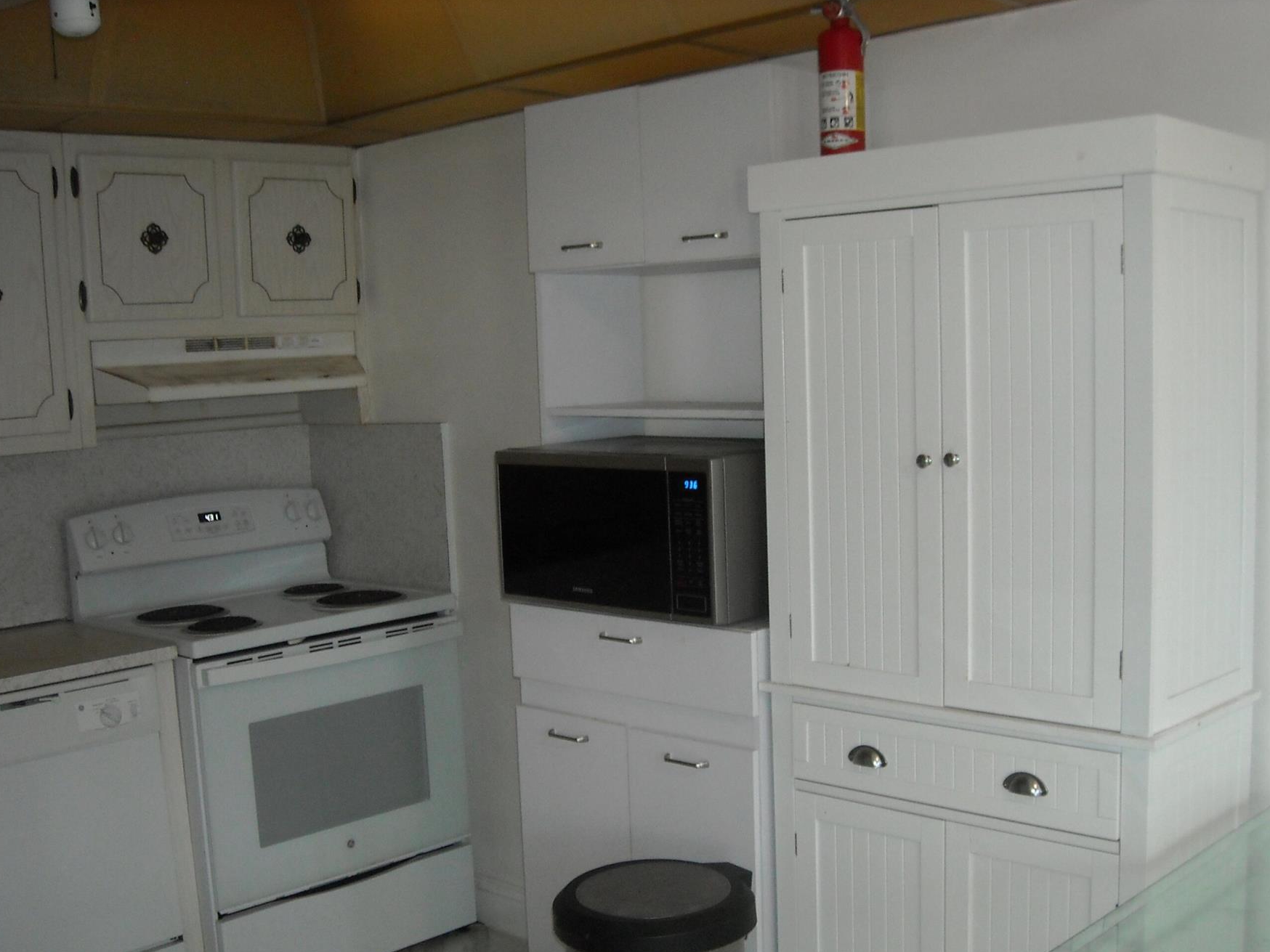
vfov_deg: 35.1
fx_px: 1504
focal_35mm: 41
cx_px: 701
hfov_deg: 45.7
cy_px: 554
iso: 200
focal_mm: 5.7
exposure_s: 1/47
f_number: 2.8
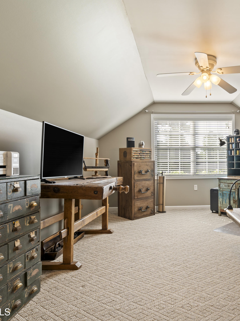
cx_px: 190
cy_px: 160
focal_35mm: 24
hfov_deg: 53.3
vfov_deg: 71.6
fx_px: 222
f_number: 9
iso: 100
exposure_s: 1/2.5
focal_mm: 16
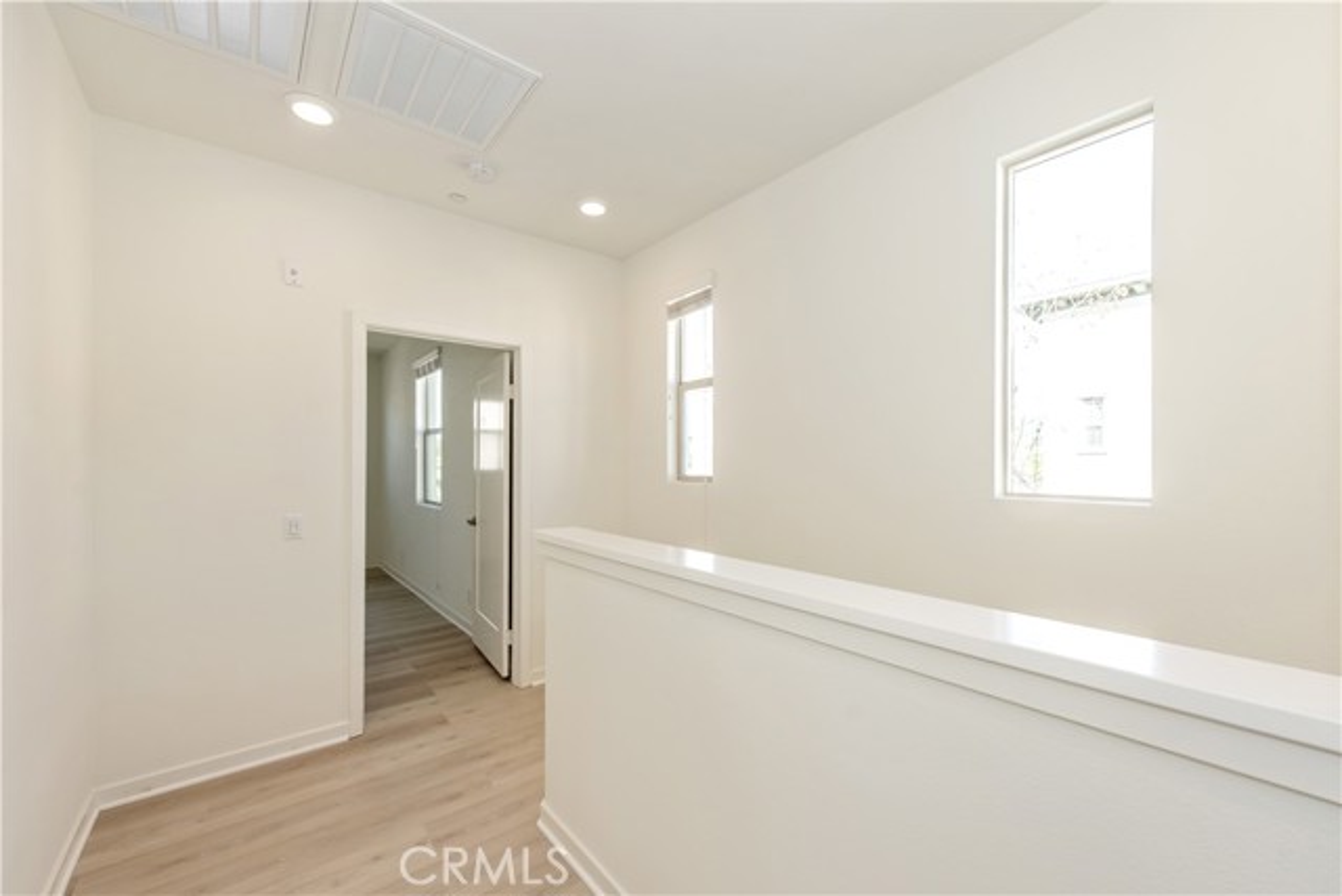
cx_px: 671
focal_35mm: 14
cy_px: 448
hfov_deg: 104.2
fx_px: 522
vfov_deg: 81.2
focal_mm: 14
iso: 180
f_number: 5.6
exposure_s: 1/125
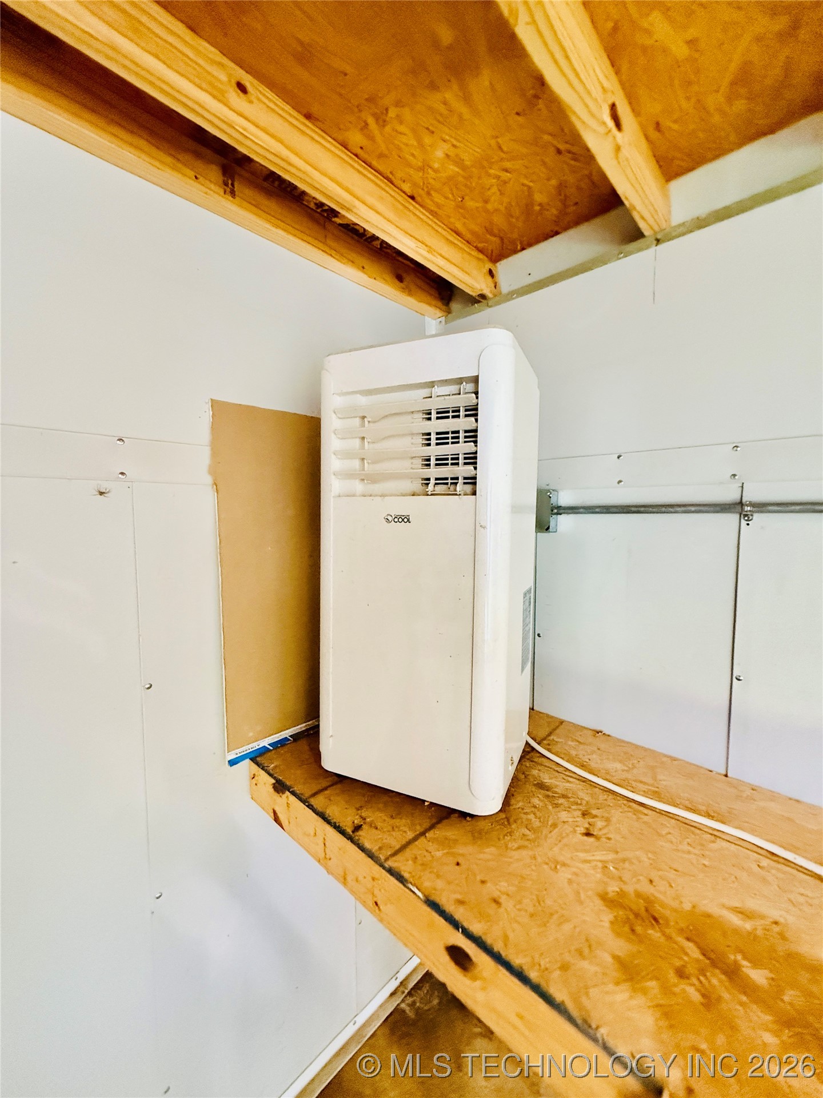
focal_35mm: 14
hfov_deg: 85.7
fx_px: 444
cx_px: 412
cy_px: 549
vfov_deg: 102.1
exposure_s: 1/60
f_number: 2.2
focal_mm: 2.22
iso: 800
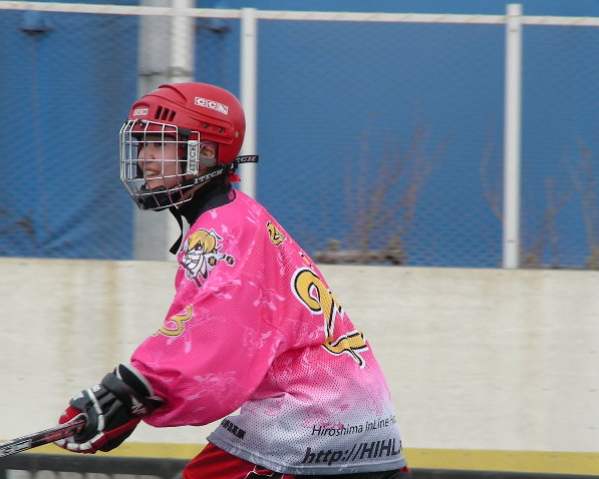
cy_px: 346
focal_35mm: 385
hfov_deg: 5.0
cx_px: 360
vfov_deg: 4.0
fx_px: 6828
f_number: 4
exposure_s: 1/213
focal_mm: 38.3
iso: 50
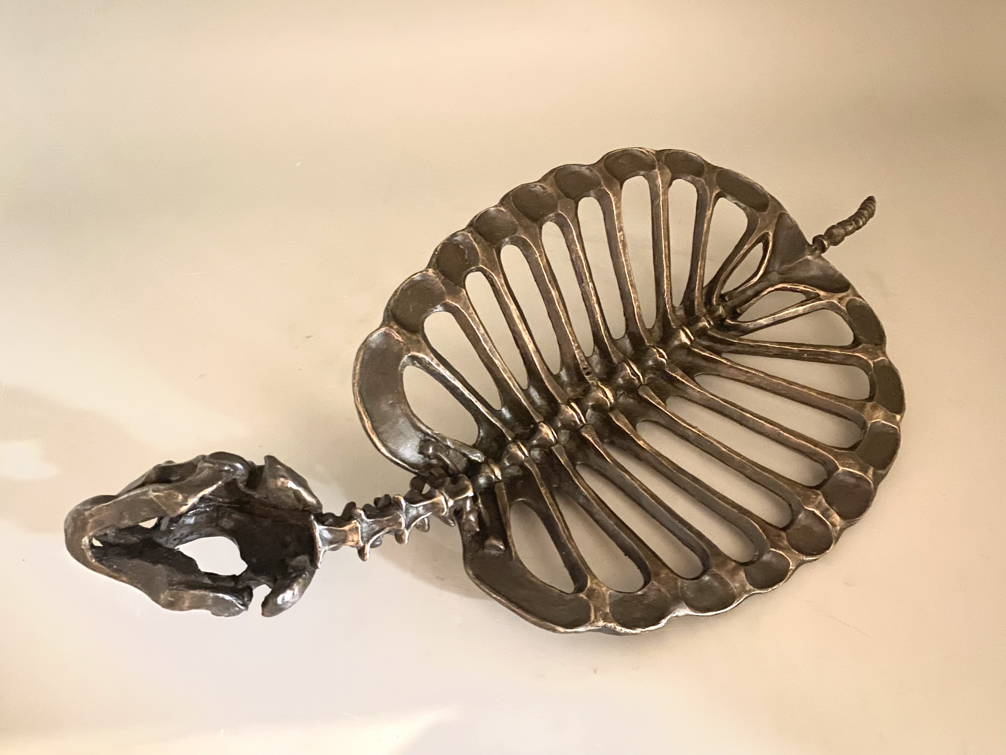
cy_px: 378
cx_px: 503
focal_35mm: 26
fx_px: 756
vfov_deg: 53.1
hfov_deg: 67.3
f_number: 1.8
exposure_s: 1/8
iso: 800
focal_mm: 4.25
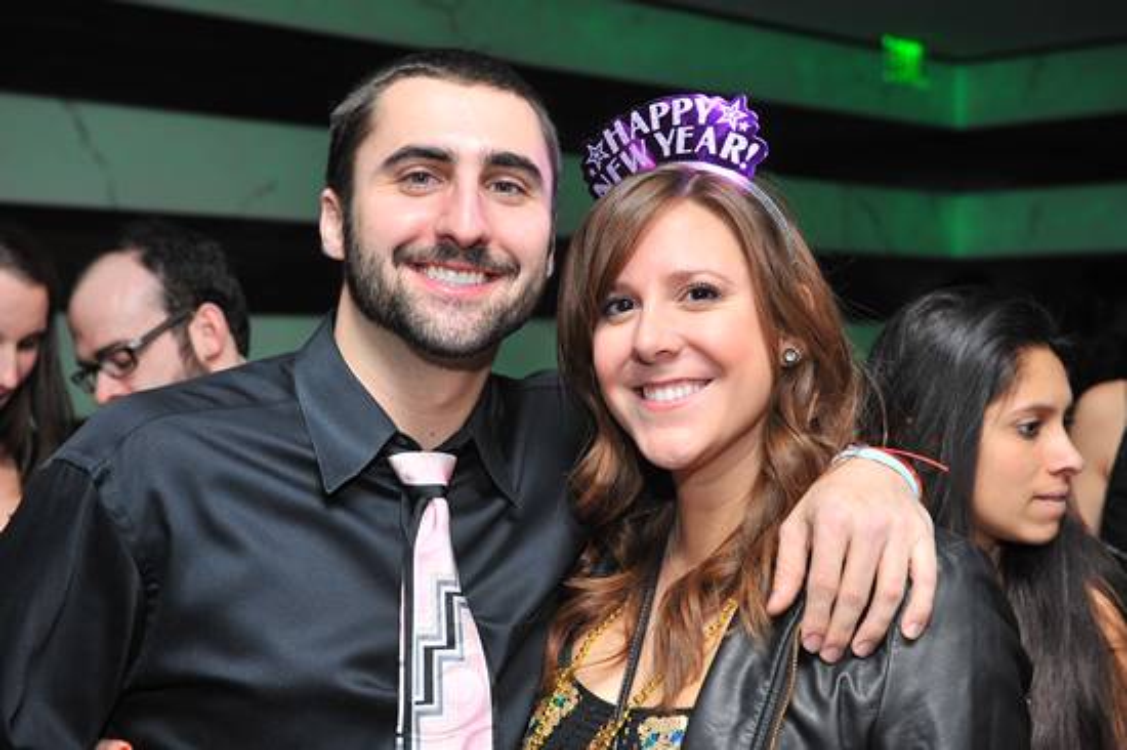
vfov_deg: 24.2
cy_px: 375
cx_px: 564
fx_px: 1752
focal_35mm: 56
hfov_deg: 35.7
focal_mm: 56
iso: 800
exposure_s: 1/100
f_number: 5.6
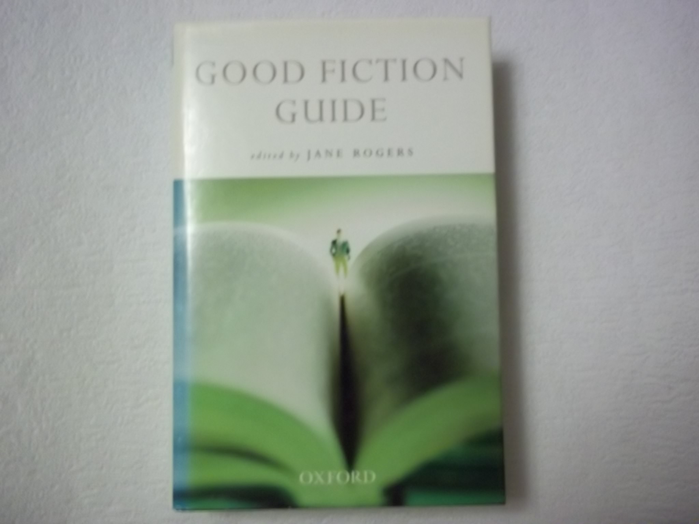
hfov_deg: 51.4
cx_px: 350
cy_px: 262
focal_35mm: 36
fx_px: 727
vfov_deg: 39.7
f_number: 3.1
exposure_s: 1/8
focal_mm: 6.5
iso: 320
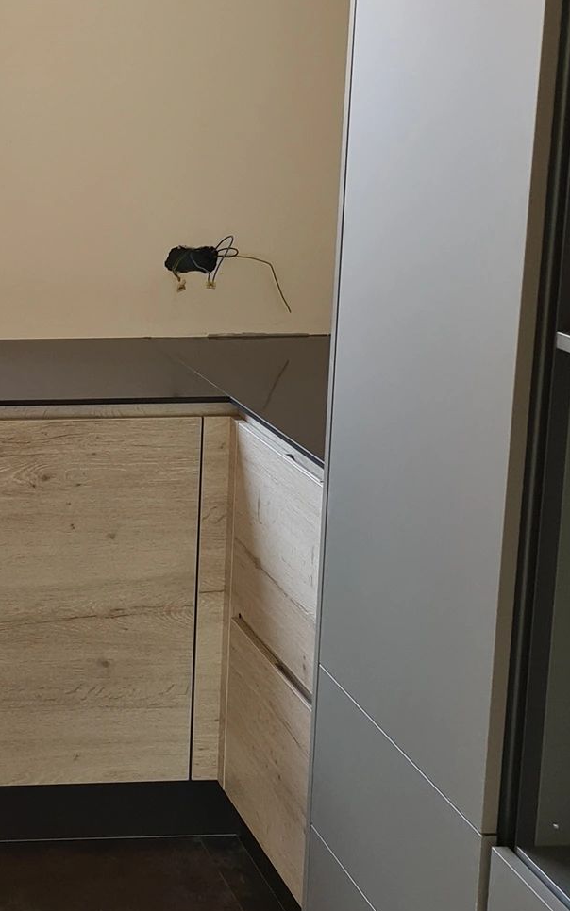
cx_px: -124
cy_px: 449
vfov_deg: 28.2
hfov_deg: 17.0
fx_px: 1814
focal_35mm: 73
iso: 64
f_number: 1.8
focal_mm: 5.4
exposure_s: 1/100
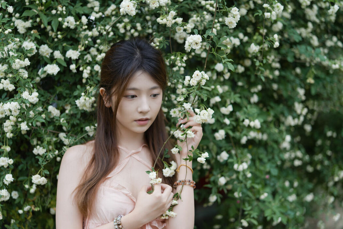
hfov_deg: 39.6
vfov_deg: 27.0
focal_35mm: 50
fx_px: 476
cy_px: 114
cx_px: 172
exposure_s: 1/1000
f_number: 1.4
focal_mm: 50
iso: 100
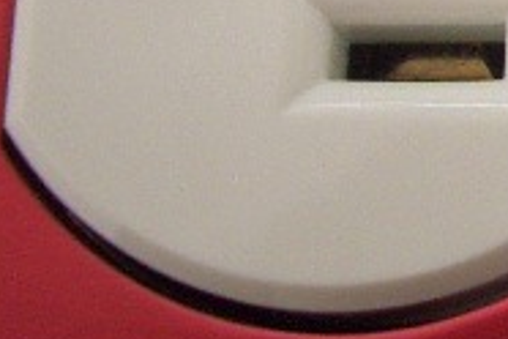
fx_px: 1764
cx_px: 814
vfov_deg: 10.7
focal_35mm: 125
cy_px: -104
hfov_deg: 14.9
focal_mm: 5.8
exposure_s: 1/10
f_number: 2.6
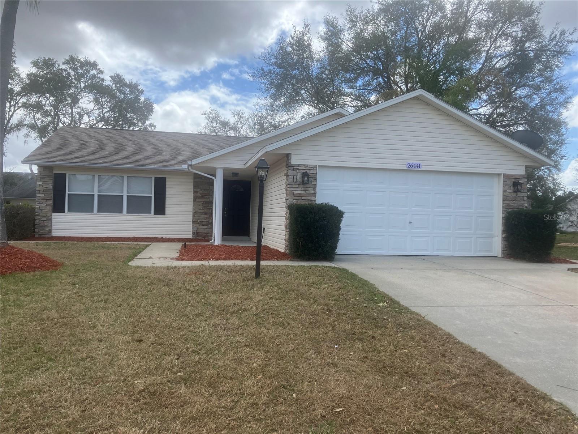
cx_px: 289
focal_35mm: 28
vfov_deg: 49.7
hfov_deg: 63.4
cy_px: 217
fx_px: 468
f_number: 1.8
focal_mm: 3.99
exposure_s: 1/1473
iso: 32
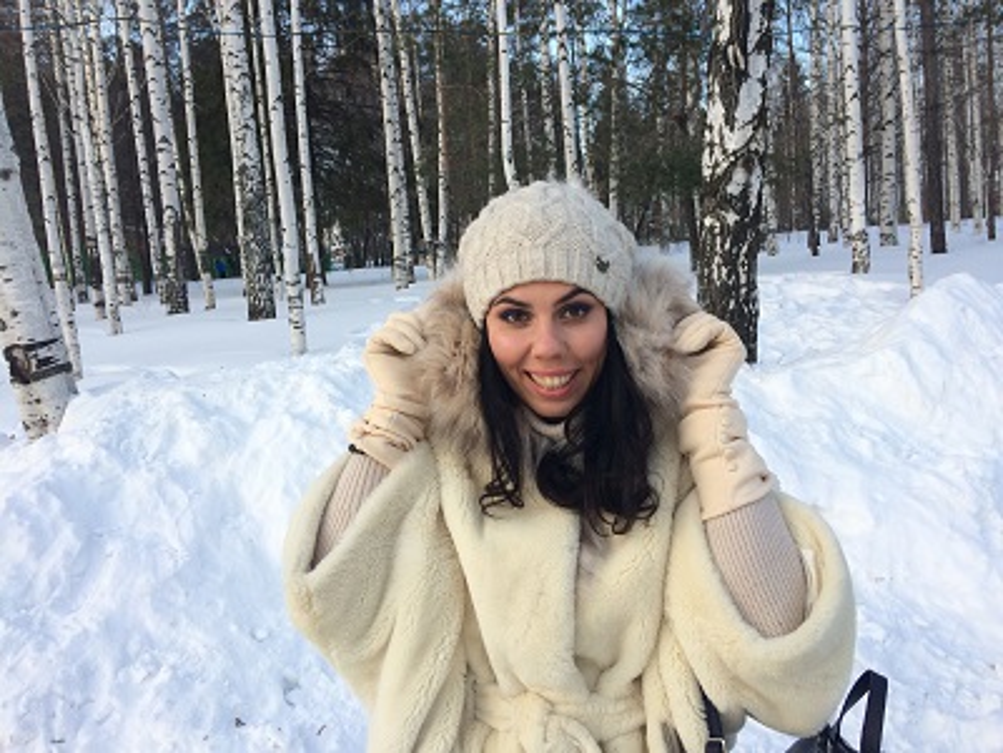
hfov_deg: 61.7
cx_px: 502
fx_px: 840
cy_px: 376
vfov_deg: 48.2
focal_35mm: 29
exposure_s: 1/253
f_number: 2.2
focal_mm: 4.15
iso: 32
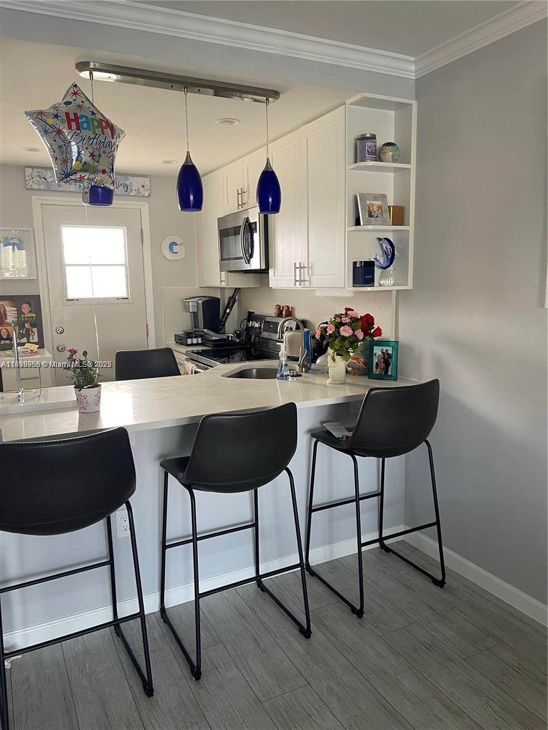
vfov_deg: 67.3
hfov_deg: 53.1
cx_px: 274
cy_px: 365
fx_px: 549
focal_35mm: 26
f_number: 1.6
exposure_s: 1/60
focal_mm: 5.1
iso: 100
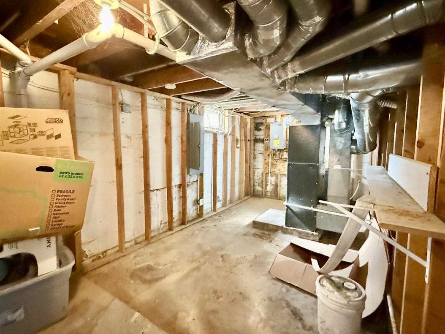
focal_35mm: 17
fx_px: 219
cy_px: 166
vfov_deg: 74.8
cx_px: 215
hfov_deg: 91.0
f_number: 2.2
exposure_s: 1/40
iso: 1250
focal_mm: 2.22
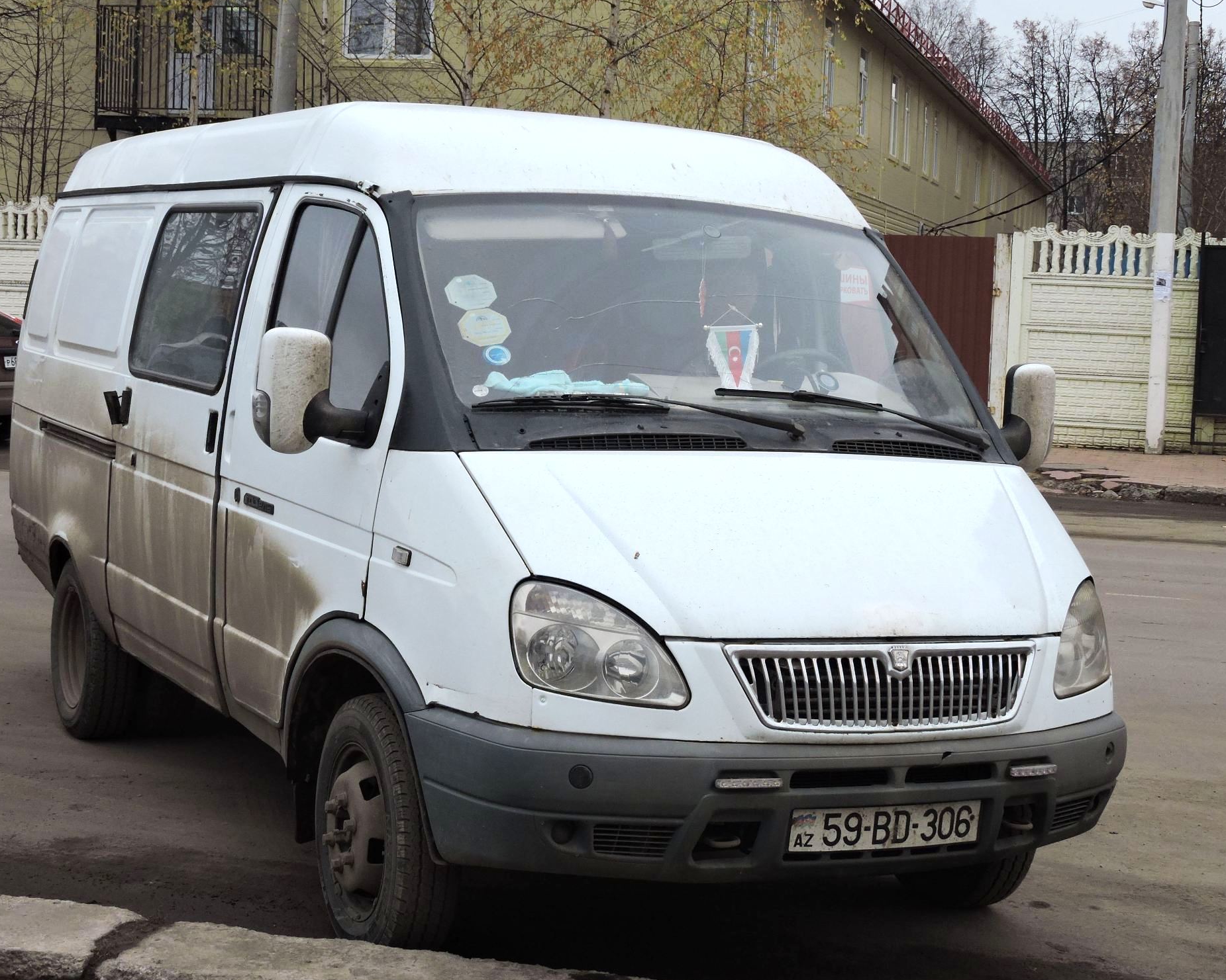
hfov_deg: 32.5
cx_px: 572
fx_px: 2105
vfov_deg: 26.2
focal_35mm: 58
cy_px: 491
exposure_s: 1/100
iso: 100
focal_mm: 9.9
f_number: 4
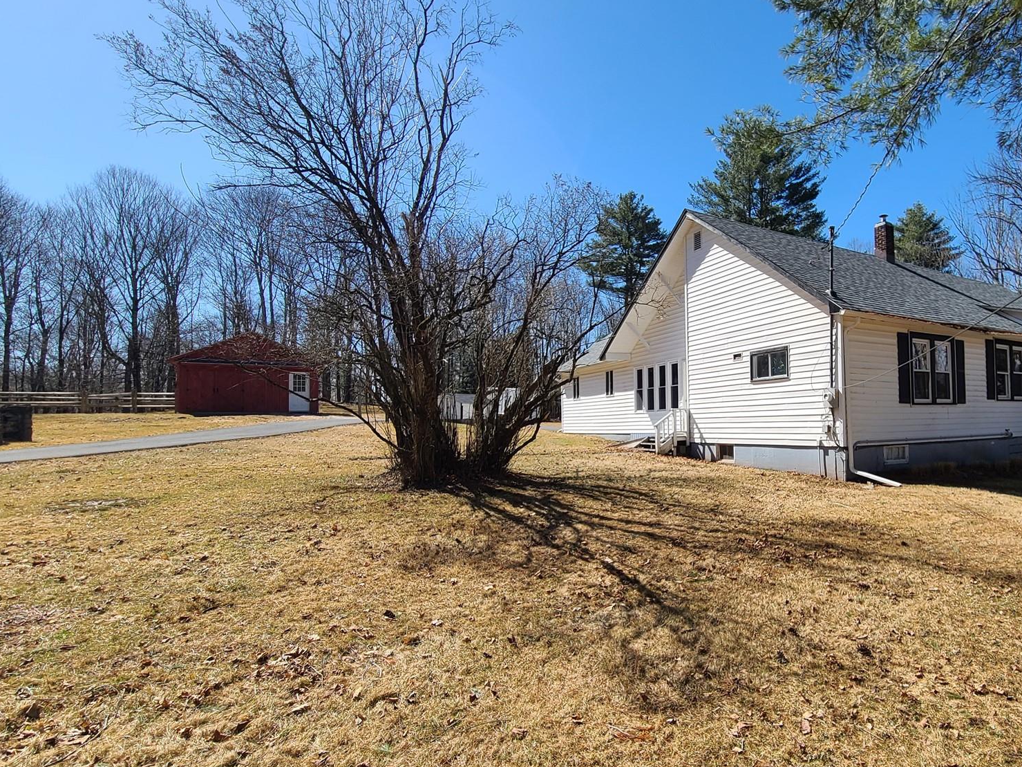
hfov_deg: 84.2
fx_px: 531
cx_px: 694
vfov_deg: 71.5
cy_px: 408
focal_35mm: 18
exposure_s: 1/1402
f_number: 2.2
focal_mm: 2.2
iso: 50
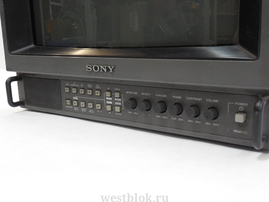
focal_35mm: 44
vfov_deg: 32.9
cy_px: 101
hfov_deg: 42.9
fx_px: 342
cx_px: 134
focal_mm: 7.8
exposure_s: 1/20
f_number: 4.5
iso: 800
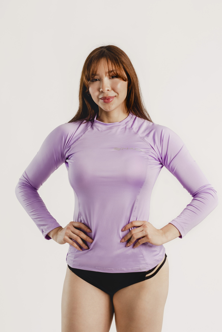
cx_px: 111
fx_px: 694
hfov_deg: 18.2
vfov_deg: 27.0
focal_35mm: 75
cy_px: 166
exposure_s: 1/160
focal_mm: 50
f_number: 4
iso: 100
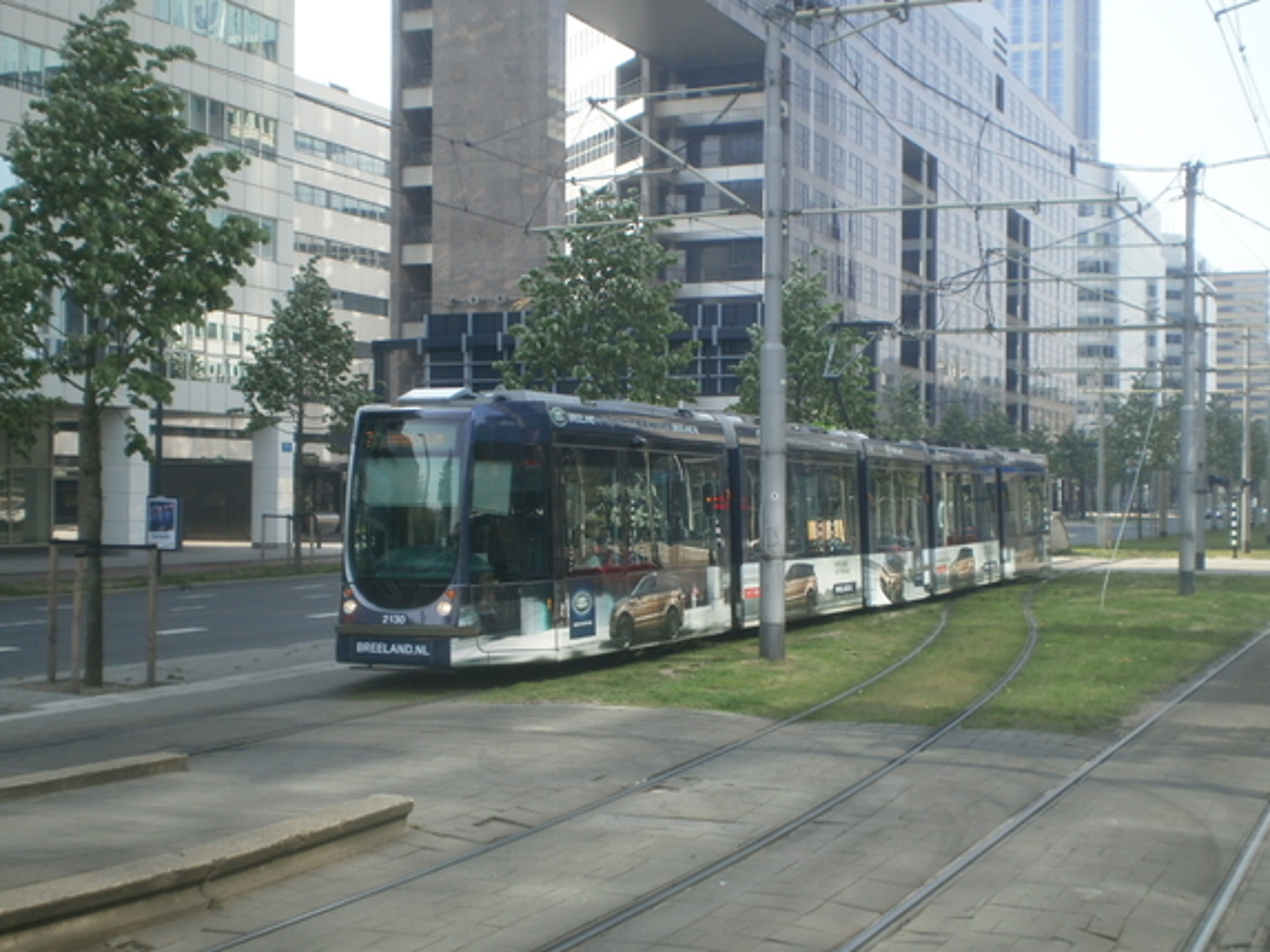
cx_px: 654
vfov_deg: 32.9
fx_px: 1615
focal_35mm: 44
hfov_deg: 42.9
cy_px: 494
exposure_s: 1/200
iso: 100
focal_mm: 7.4
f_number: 4.9
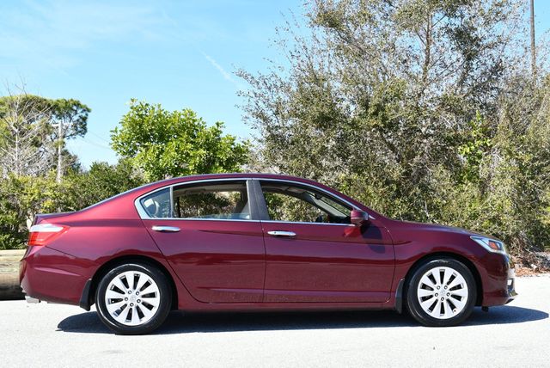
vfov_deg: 28.1
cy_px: 184
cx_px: 275
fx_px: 734
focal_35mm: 48
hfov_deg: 41.1
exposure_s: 1/250
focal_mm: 24
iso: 200
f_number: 8
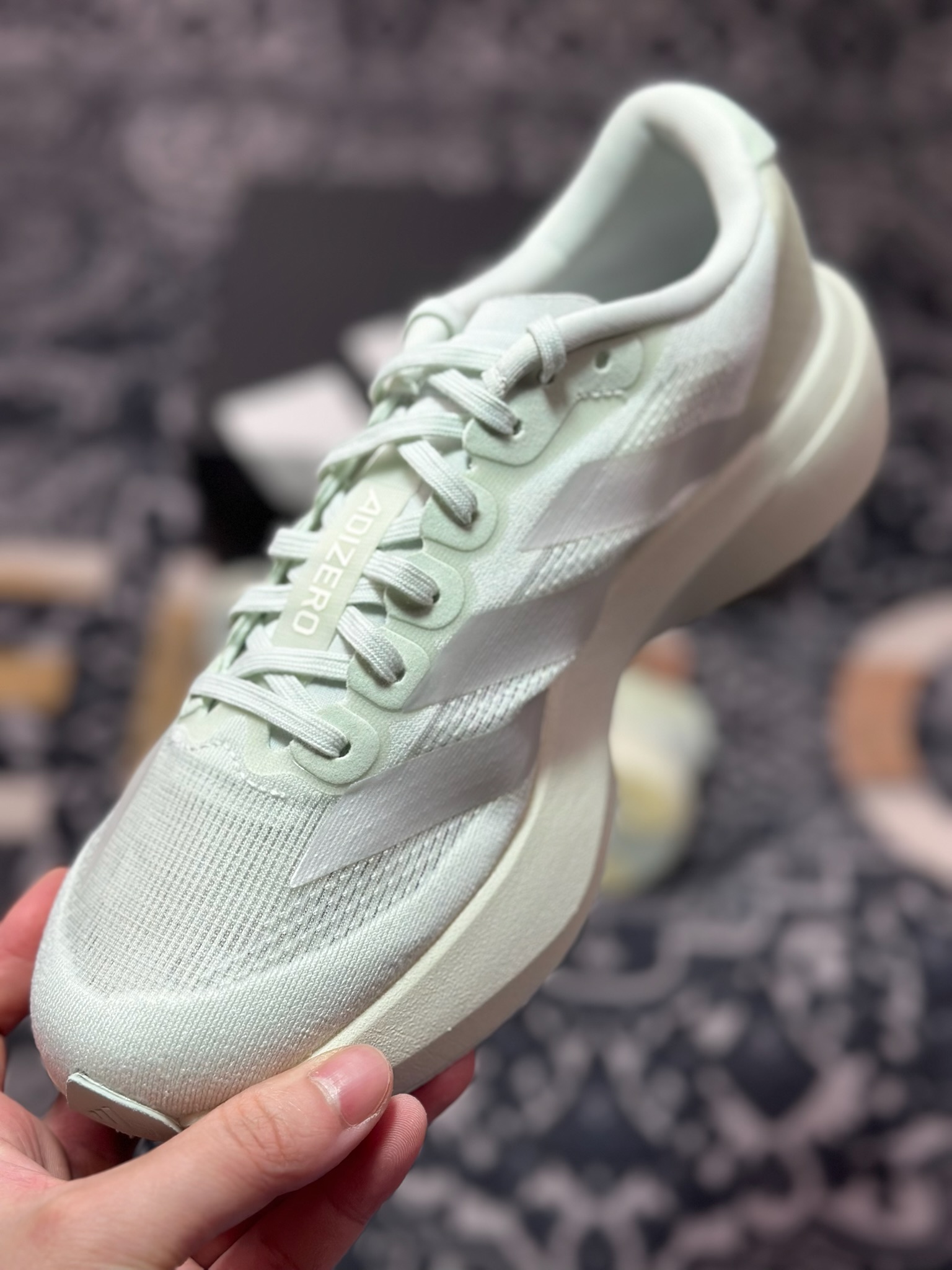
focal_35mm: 48
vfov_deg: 39.7
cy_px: 635
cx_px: 476
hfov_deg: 30.3
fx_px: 1760
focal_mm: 6.86
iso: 80
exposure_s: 1/714
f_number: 1.78
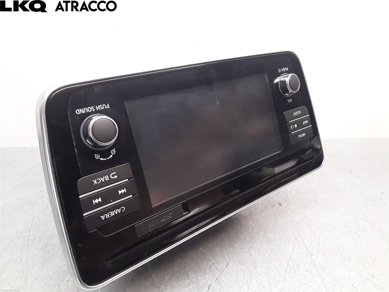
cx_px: 194
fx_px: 315
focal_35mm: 28
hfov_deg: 63.4
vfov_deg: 49.7
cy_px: 146
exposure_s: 1/50
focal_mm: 2.91
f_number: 1.9
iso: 100
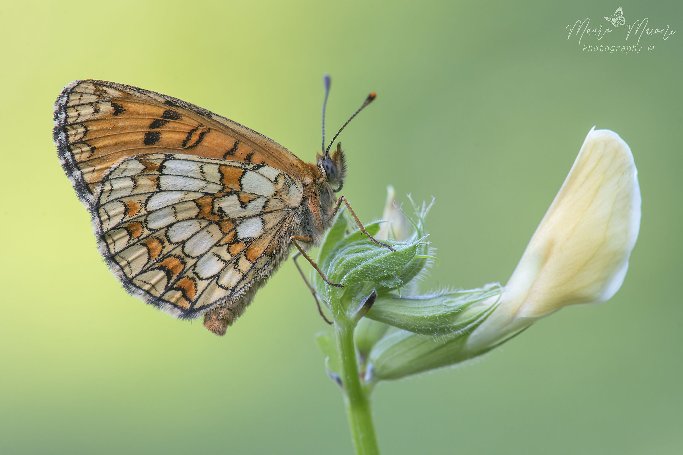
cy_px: 228
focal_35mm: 210
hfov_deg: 9.8
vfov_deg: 6.5
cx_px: 342
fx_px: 3984
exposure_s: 1/60
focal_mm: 210
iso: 1250
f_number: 16
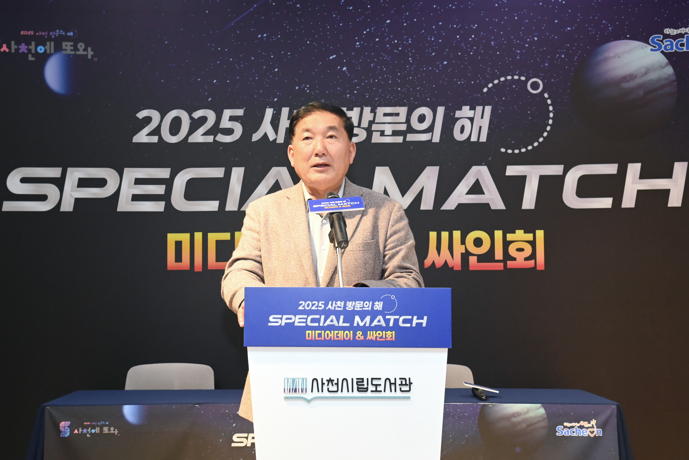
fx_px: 880
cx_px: 344
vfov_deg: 29.2
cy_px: 230
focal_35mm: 46
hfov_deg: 42.7
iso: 5000
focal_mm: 46
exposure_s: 1/250
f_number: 7.1
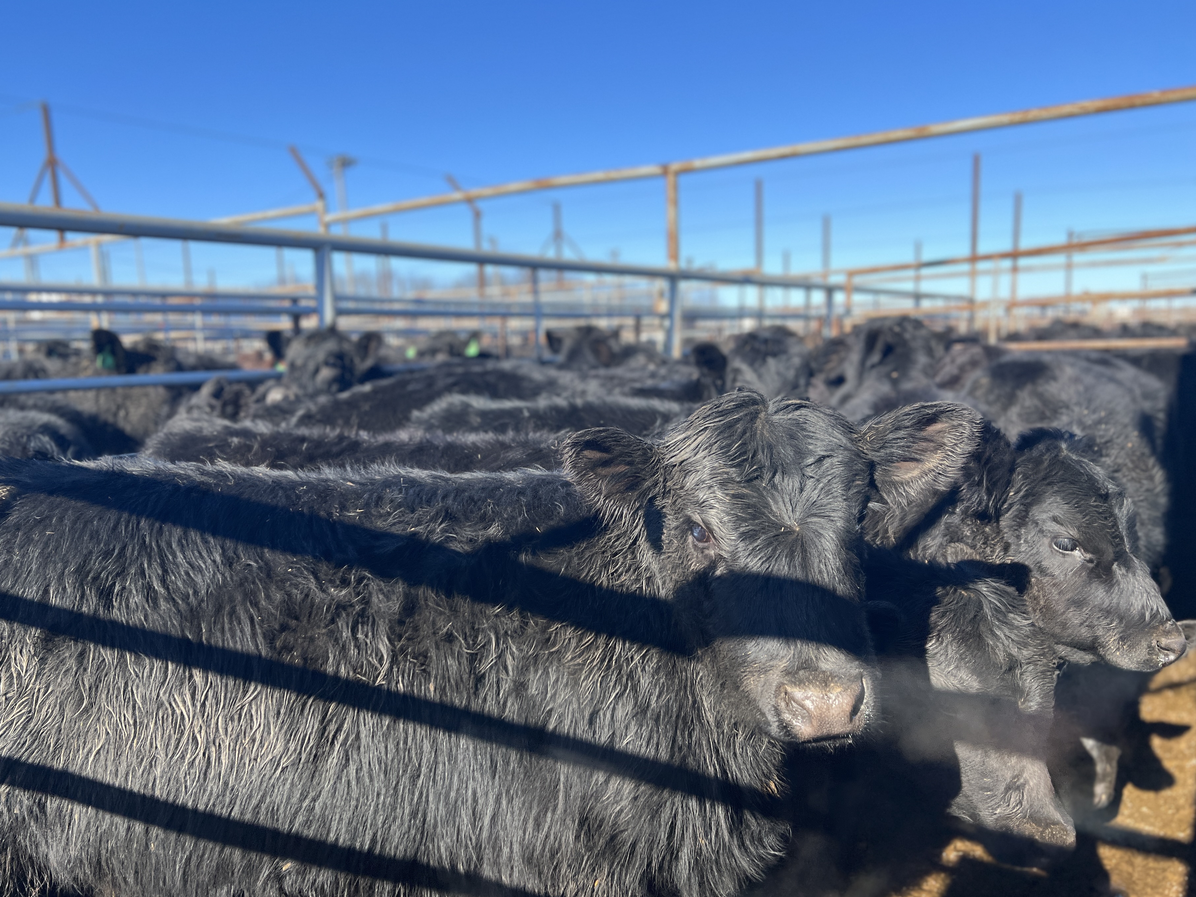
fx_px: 1002
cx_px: 545
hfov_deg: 61.6
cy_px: 486
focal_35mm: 29
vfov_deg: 48.2
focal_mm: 5.7
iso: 50
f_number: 1.5
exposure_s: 1/2695
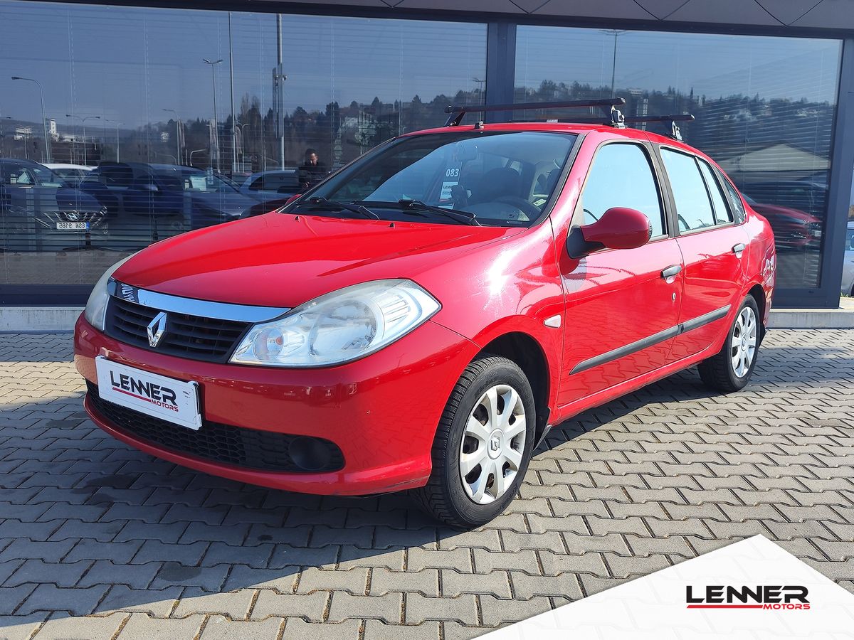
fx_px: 567
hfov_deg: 73.9
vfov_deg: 58.9
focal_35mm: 23
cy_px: 320
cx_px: 427
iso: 50
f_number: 1.69
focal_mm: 7.01
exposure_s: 1/528
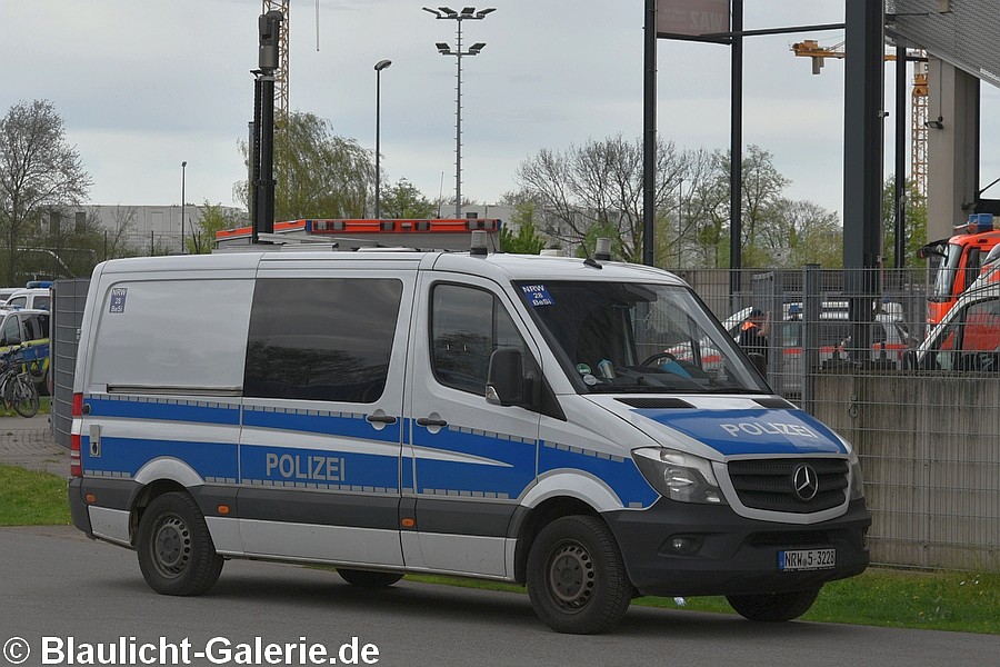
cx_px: 500
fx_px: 2361
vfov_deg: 16.1
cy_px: 334
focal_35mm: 85
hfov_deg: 23.9
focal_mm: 85
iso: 200
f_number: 9
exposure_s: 1/320
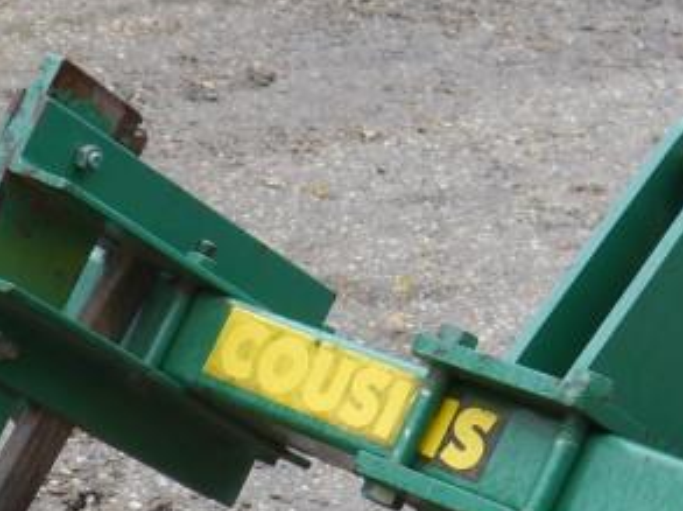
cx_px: 68
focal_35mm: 133
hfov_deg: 14.7
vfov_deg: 11.1
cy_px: 425
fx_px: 2621
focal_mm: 19
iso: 160
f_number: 4.2
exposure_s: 1/60
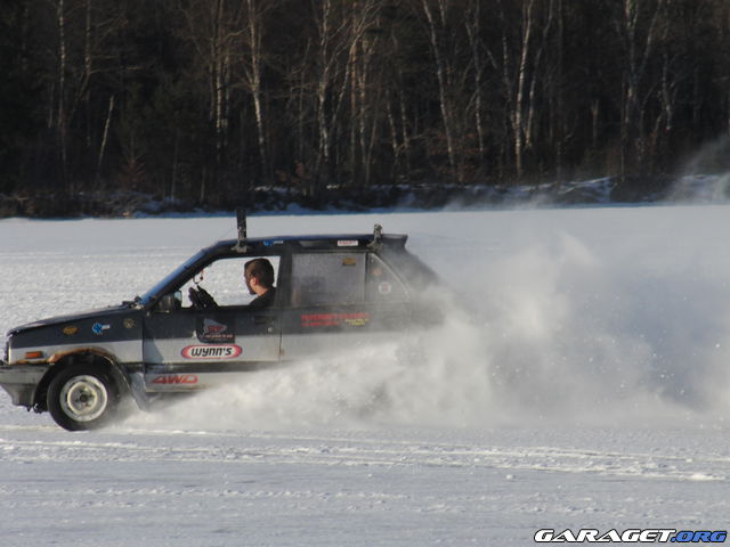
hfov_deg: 4.6
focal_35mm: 432
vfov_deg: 3.4
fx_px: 9110
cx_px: 365
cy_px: 274
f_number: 4.6
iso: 100
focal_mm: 87.6
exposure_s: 1/800
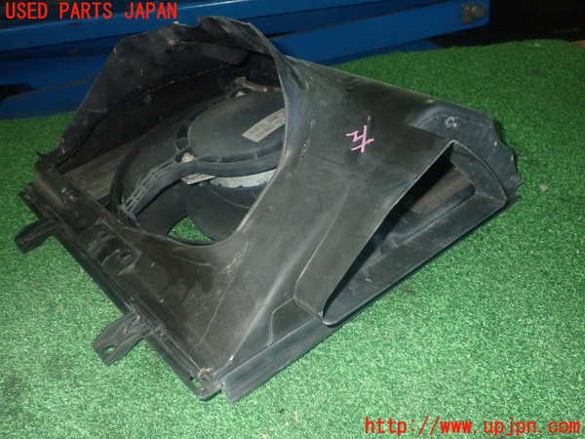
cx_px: 292
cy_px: 220
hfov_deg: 56.8
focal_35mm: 32
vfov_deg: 44.2
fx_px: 541
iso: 800
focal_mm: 5.79
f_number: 7.1
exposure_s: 1/30
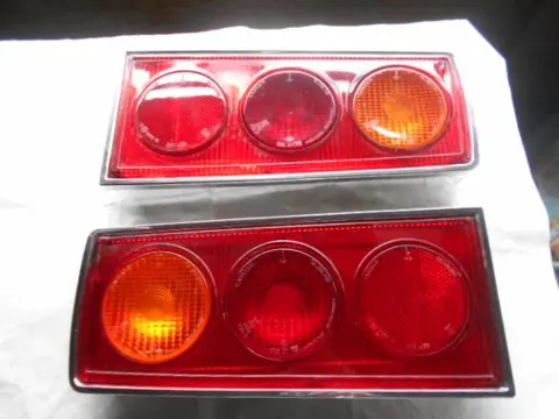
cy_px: 210
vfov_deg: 53.1
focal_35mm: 26
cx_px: 280
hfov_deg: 67.3
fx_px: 420
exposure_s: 1/25
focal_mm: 4.6
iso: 400
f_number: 3.2
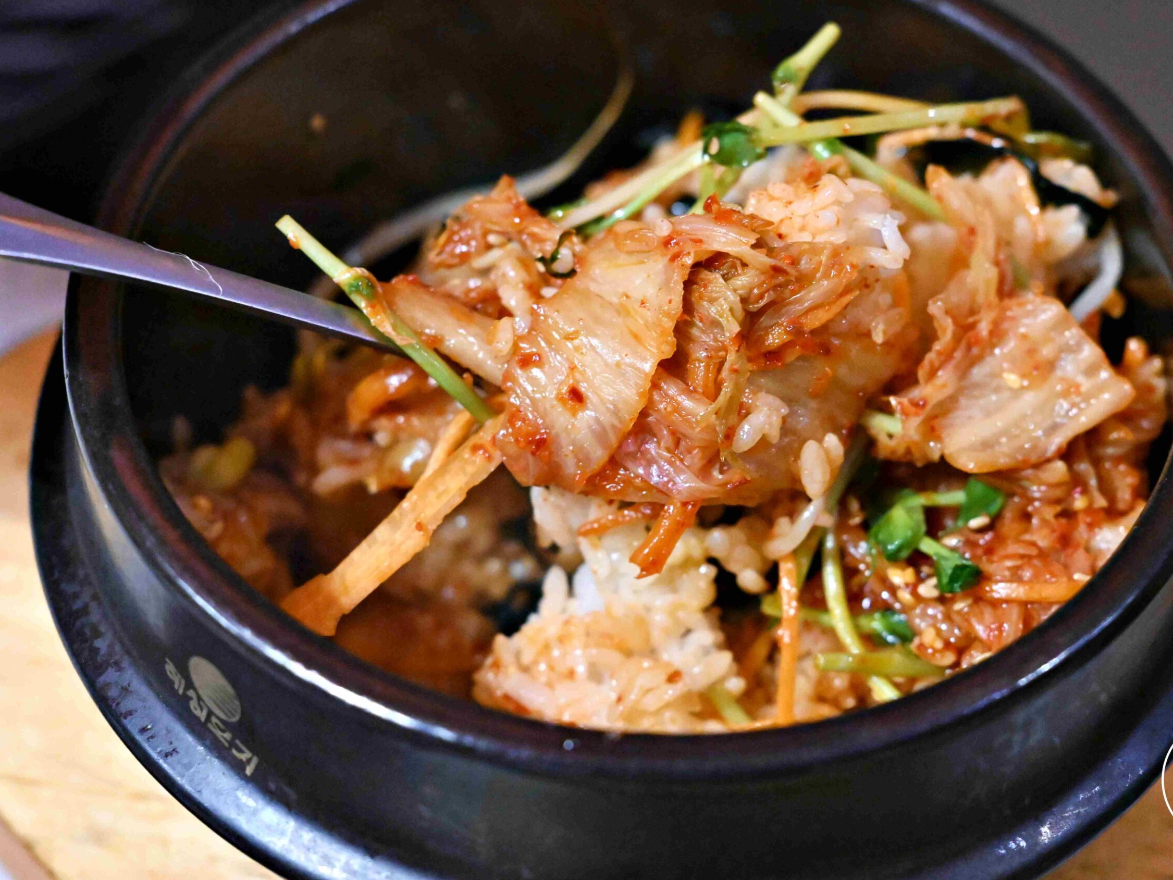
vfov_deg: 18.0
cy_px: 437
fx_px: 2779
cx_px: 648
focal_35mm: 82
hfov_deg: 23.8
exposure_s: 1/160
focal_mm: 50
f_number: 3.2
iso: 8000
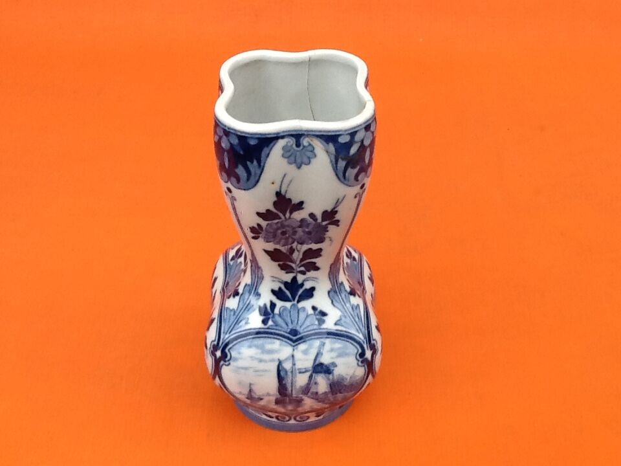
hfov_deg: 42.9
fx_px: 789
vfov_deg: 32.9
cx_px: 310
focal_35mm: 44
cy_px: 233
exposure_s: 1/179
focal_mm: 2.03
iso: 40
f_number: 2.4
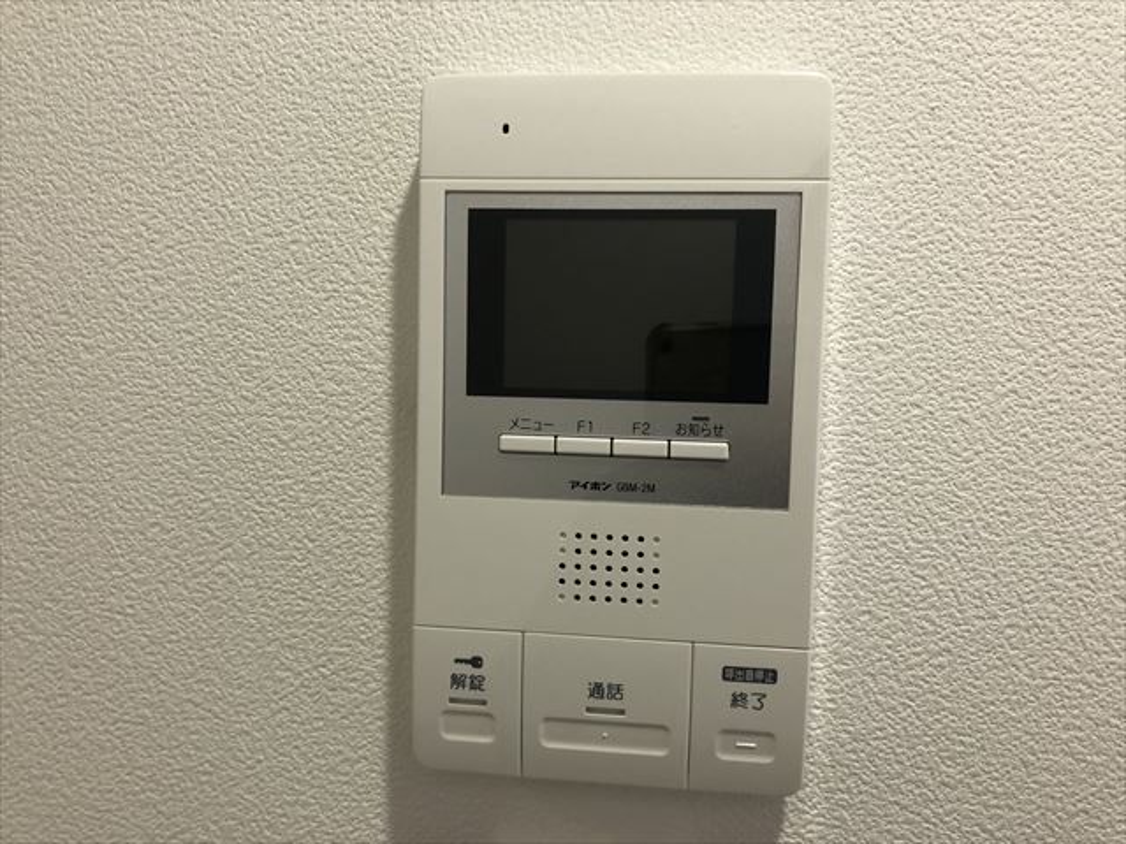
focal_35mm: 28
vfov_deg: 49.7
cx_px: 563
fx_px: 911
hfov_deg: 63.4
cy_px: 422
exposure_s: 1/25
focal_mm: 3.99
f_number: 1.8
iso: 32
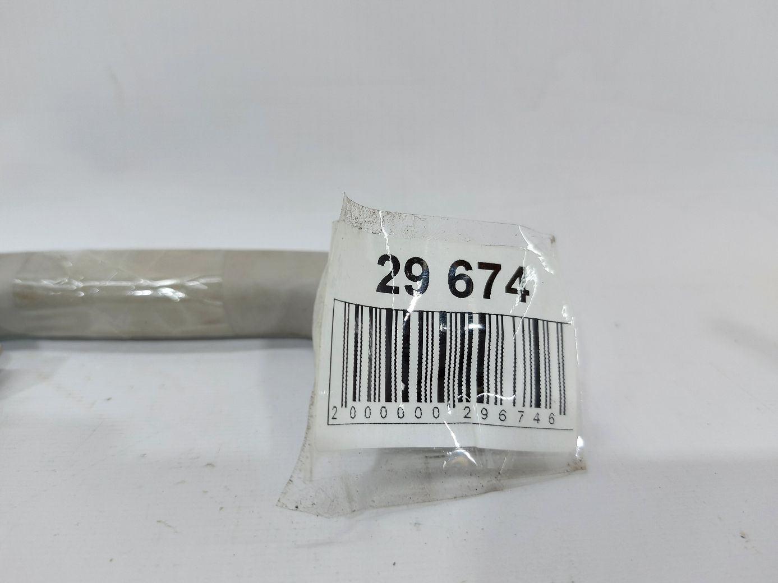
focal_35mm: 24
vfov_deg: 56.8
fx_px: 539
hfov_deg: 71.6
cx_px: 389
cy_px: 292
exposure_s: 1/50
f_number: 1.8
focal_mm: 5.23
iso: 80
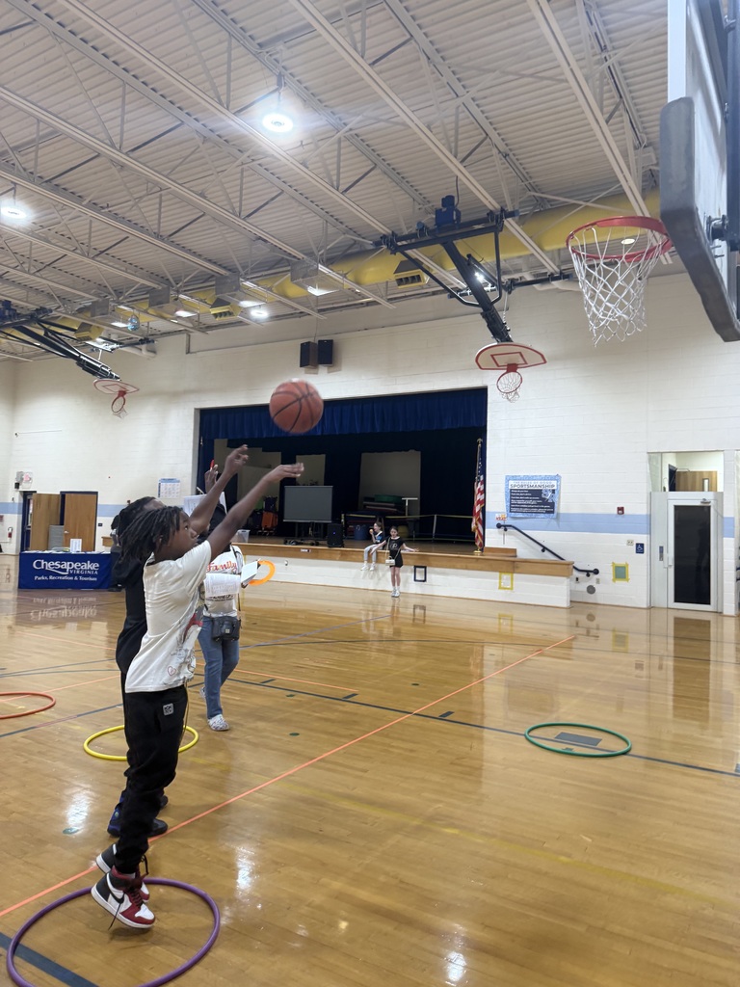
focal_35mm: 24
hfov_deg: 56.8
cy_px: 494
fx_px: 684
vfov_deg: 71.6
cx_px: 370
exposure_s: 1/120
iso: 160
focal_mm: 6.76
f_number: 1.78
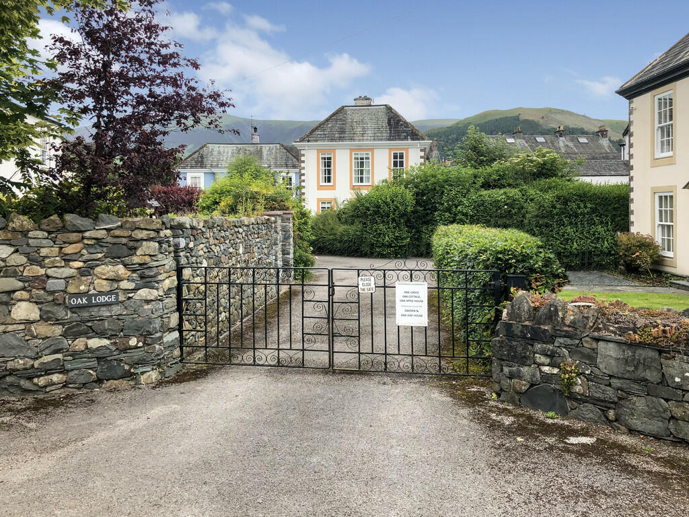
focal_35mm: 28
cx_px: 344
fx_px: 557
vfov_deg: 49.7
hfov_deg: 63.4
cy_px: 258
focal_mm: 4
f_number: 1.8
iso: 20
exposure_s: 1/1116
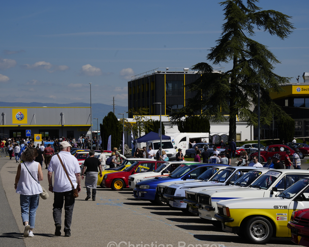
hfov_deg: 18.0
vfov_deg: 14.4
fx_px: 976
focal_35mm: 107
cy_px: 133
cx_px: 166
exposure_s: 1/500
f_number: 16
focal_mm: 86.6
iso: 250
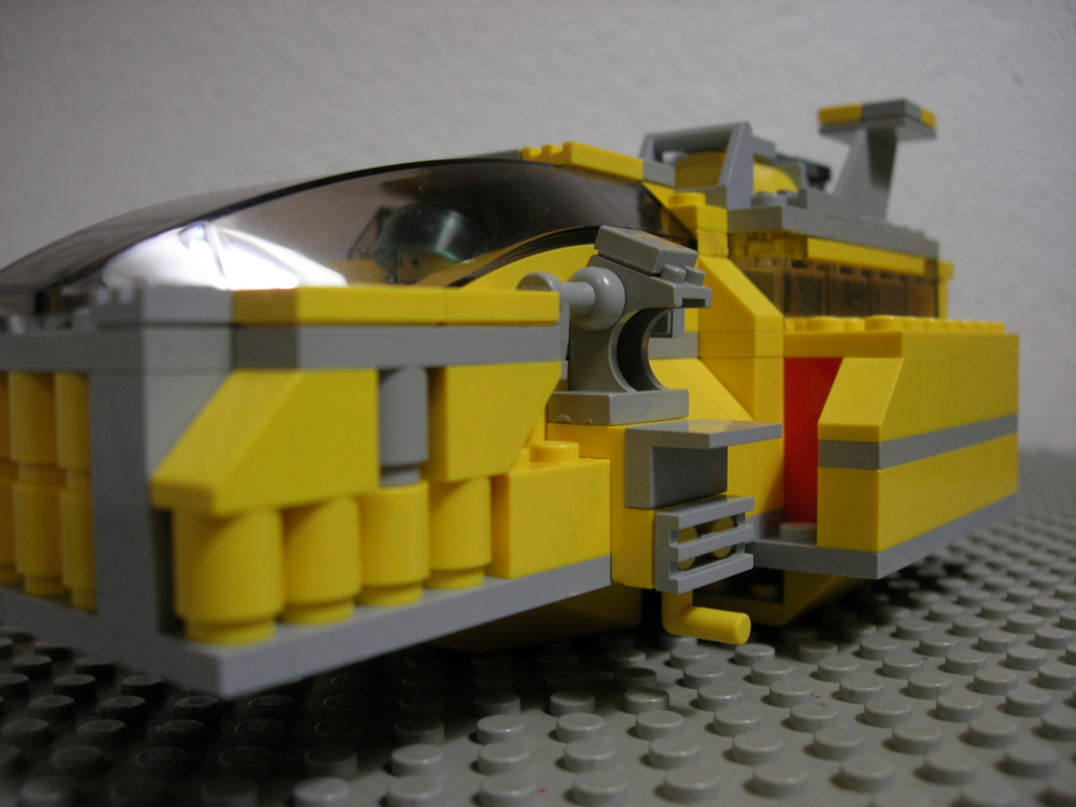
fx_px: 1181
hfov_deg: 49.0
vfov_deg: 37.7
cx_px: 538
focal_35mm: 38
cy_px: 404
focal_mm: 7.8
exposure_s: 1/10.3
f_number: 2.8
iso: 64
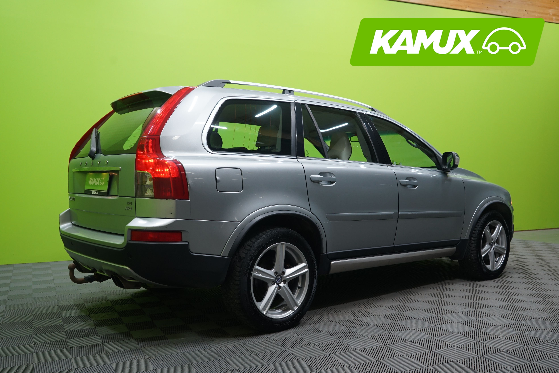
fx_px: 497
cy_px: 186
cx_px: 280
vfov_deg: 41.1
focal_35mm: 32
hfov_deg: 58.7
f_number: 5.6
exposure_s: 1/25
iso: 800
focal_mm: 32
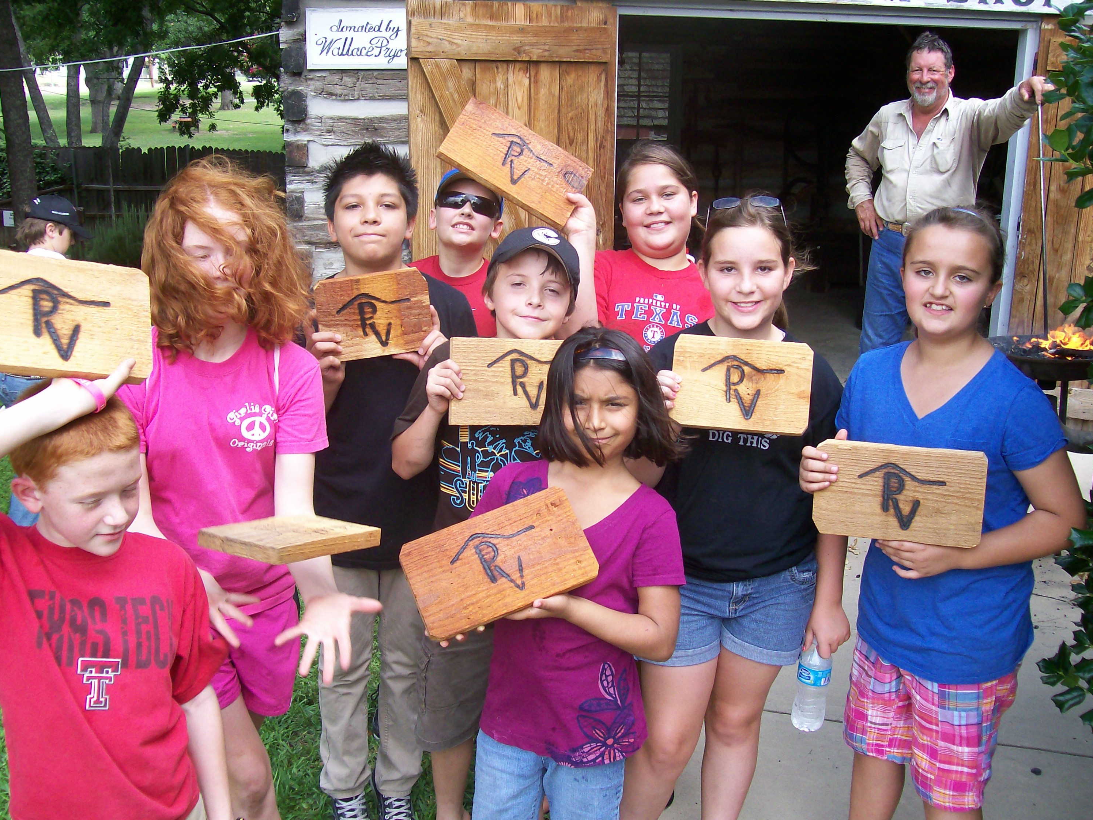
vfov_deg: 38.7
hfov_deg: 50.1
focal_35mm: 37
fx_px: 1168
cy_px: 416
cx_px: 548
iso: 80
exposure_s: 1/251
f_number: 2.7
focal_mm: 6
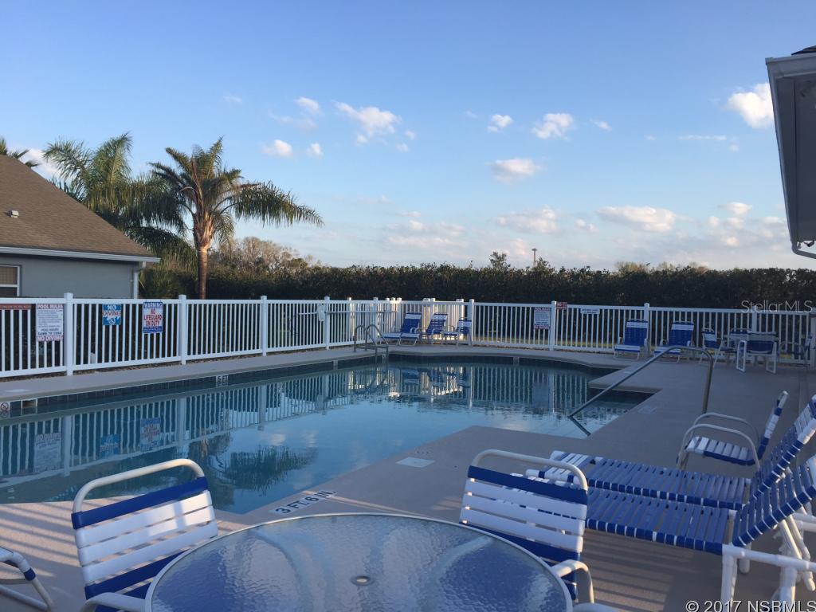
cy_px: 306
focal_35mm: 29
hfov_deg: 61.7
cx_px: 408
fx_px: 684
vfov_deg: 48.2
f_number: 2.2
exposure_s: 1/775
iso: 32
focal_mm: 4.15
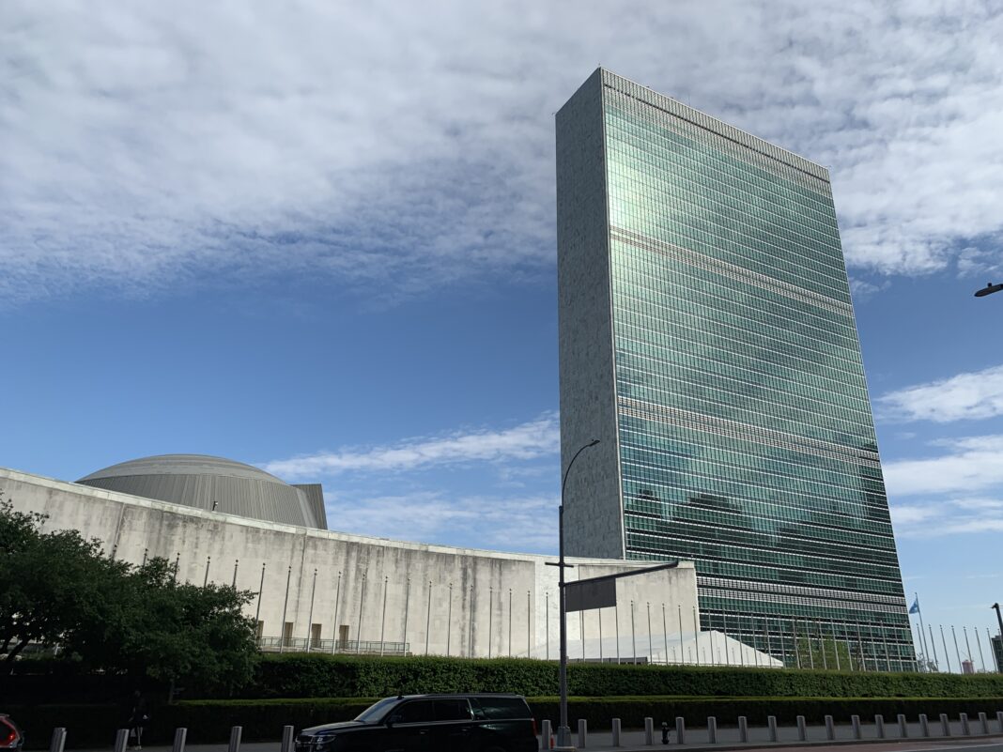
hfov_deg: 67.3
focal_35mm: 26
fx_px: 753
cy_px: 376
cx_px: 502
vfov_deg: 53.1
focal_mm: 4.25
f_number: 1.8
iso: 25
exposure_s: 1/2994
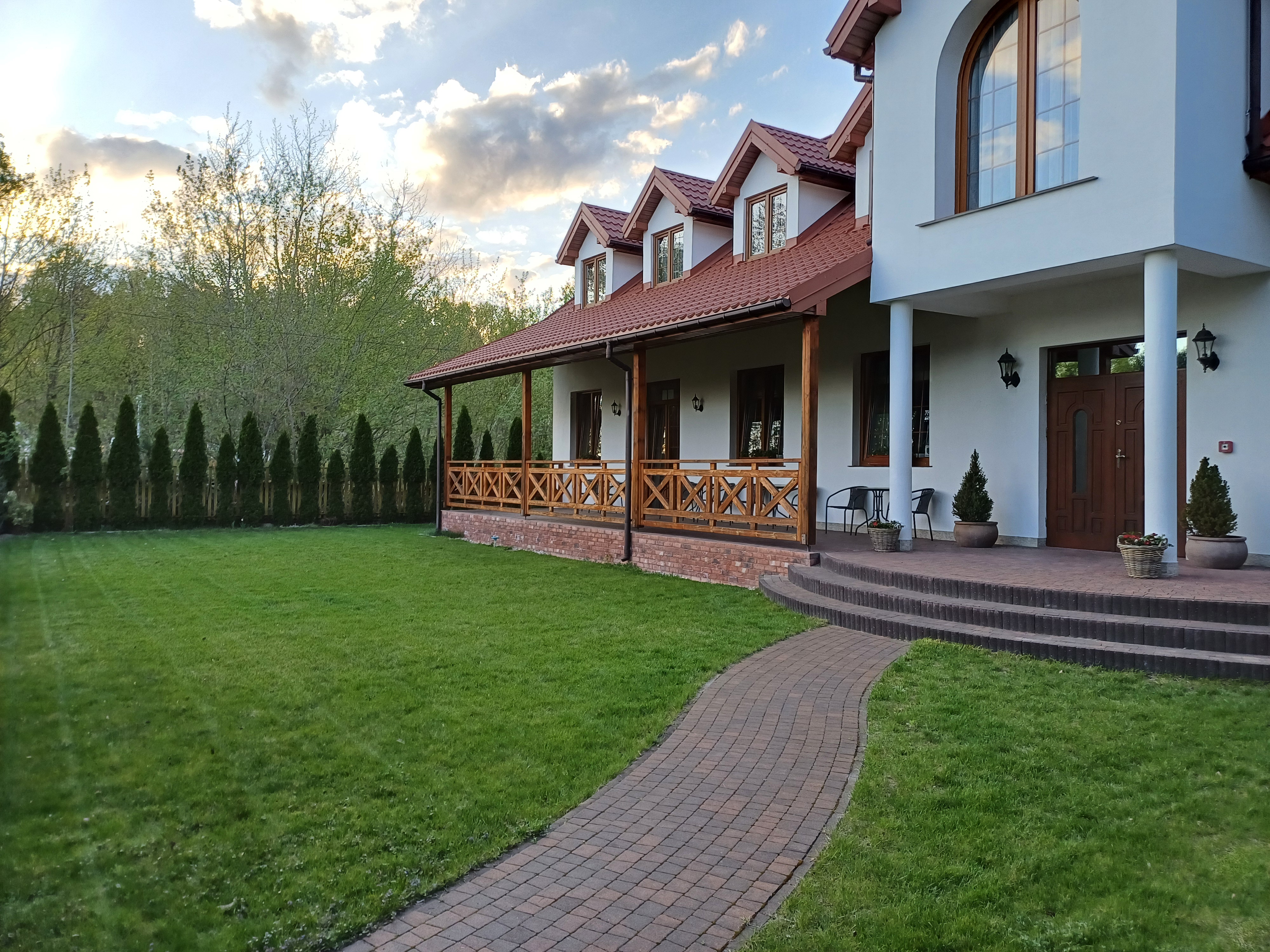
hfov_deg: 69.4
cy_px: 476
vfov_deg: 54.9
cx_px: 635
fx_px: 917
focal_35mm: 25
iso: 50
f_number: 1.8
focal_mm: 4.65
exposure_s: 1/105
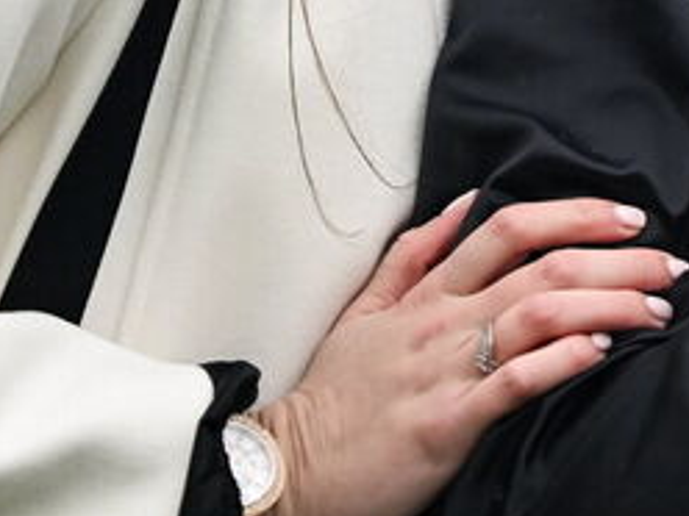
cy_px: -313
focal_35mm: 391
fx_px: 7782
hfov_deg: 5.0
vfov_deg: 3.8
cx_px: 1103
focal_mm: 84
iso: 1000
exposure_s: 1/1000
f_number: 2.8
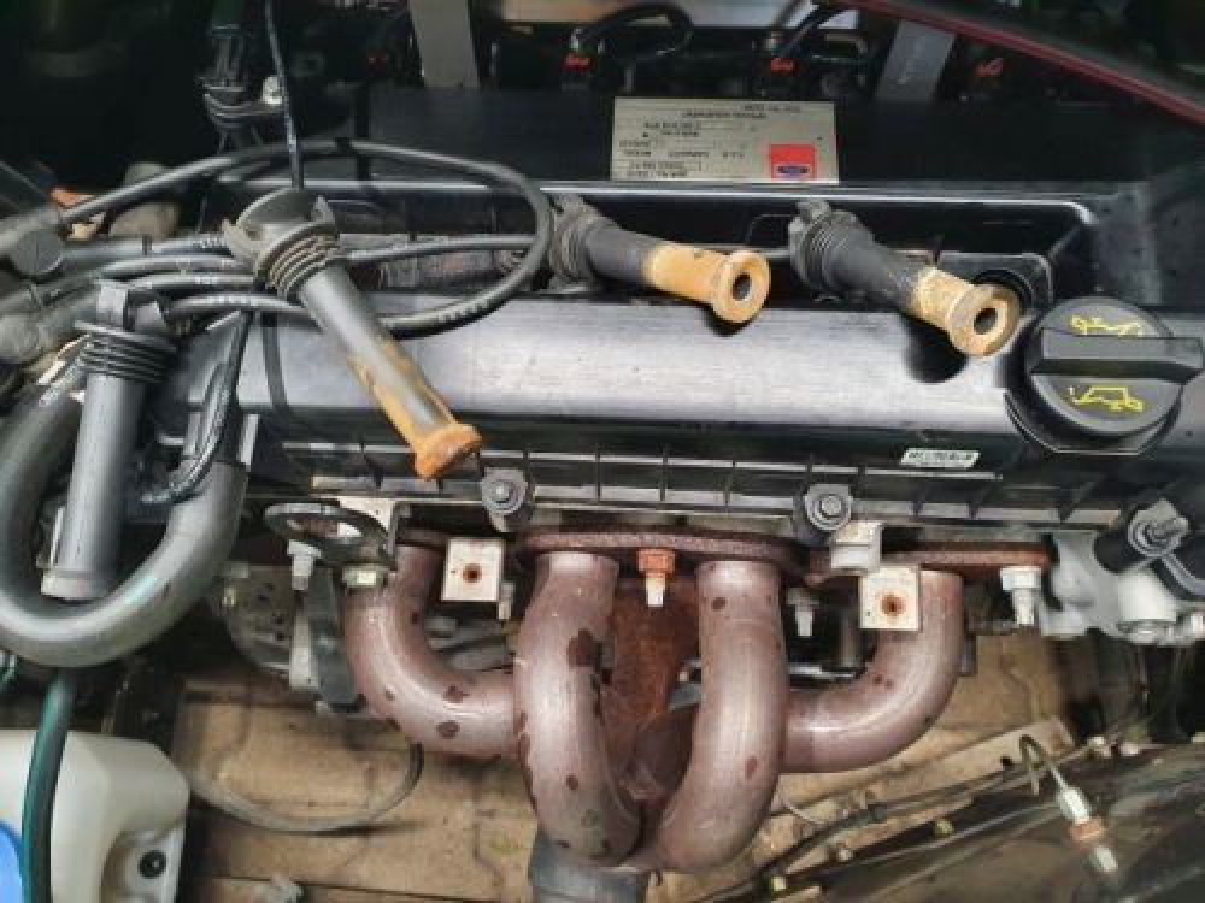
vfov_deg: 53.1
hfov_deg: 67.3
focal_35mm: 26
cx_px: 602
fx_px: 905
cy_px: 452
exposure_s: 1/50
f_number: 2.4
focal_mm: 4.32
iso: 320
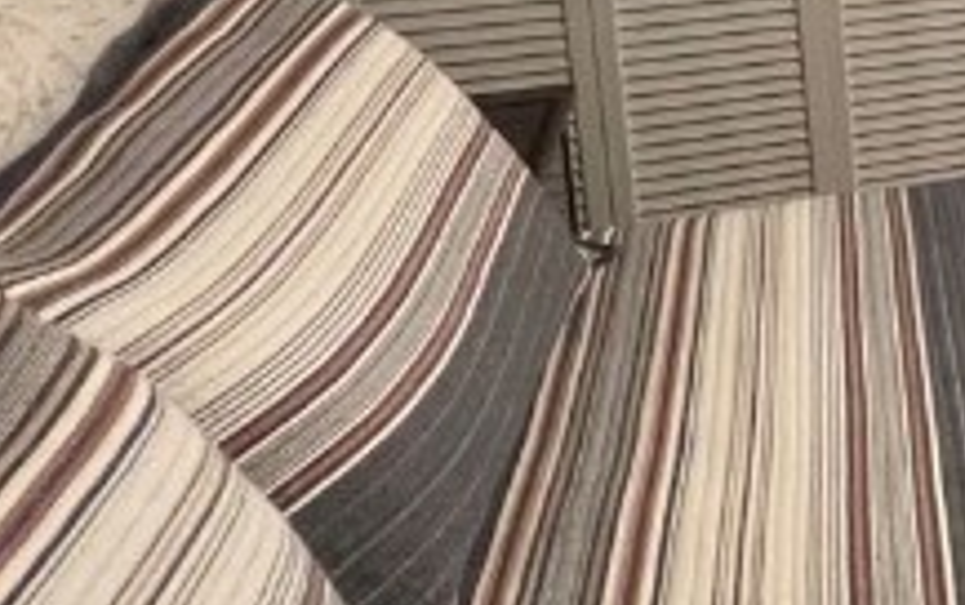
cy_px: -205
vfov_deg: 18.5
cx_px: 2090
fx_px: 1711
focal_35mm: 65
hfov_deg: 17.4
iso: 320
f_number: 1.8
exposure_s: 1/60
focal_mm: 1.57
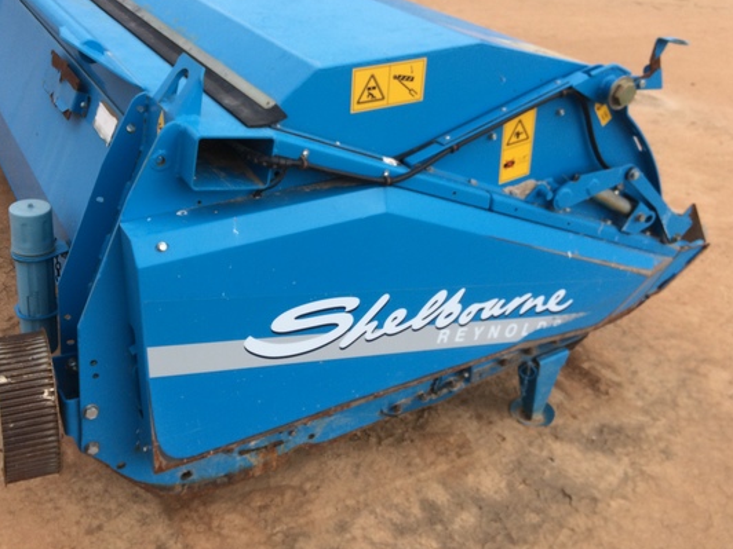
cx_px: 311
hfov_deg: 51.2
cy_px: 246
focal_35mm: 36
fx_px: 762
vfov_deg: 39.6
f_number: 2.2
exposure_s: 1/1001
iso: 32
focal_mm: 4.15
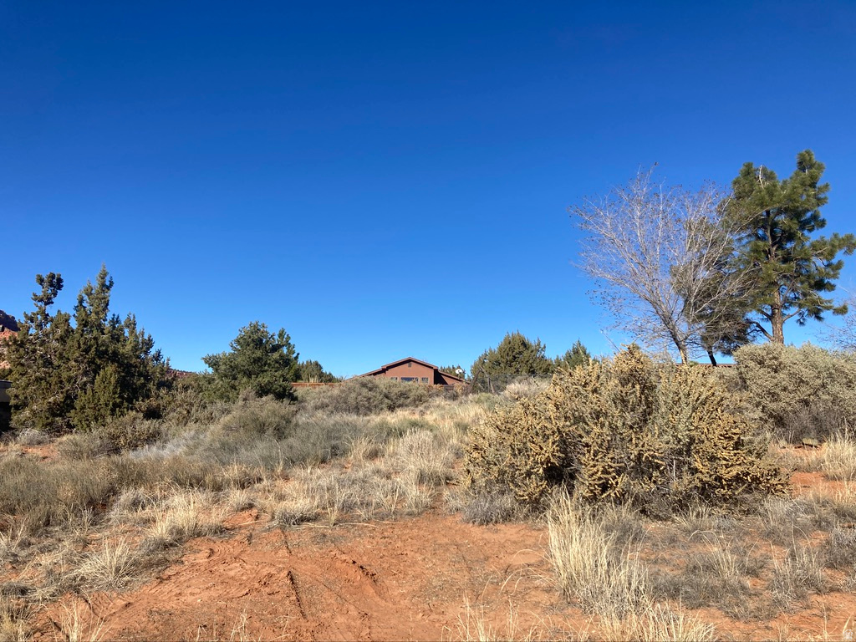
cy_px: 321
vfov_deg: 49.7
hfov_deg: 63.4
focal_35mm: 28
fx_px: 692
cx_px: 428
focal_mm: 3.99
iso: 20
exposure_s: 1/2288
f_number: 1.8
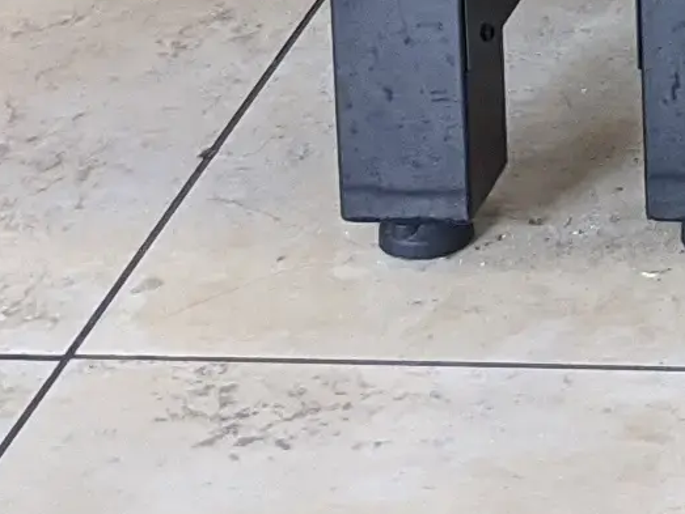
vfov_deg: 6.6
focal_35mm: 208
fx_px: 4119
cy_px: -922
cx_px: 1627
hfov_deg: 8.7
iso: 82
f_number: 1.73
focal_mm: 4.38
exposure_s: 1/40
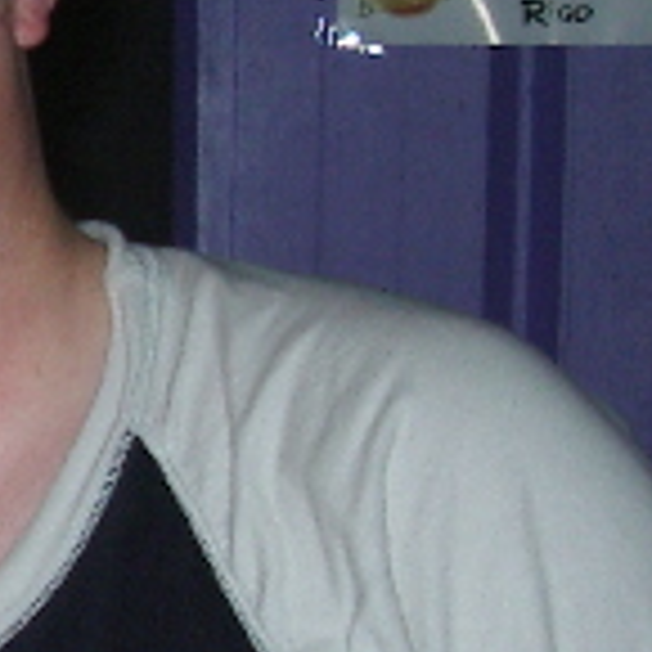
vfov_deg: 11.8
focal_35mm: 148
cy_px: 391
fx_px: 3154
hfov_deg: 11.1
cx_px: -445
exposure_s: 1/60
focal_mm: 5.8
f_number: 2.6
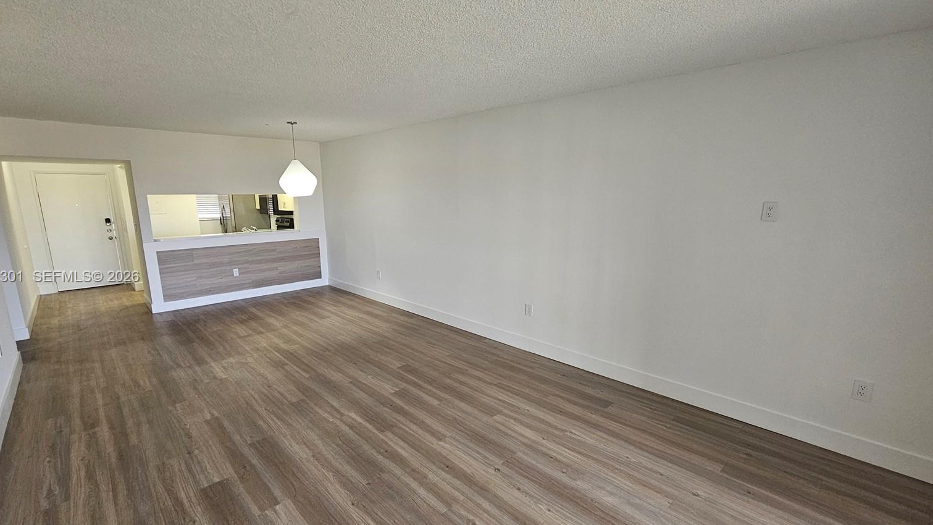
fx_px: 371
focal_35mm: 15
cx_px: 441
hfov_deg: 102.9
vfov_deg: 70.5
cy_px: 277
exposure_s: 1/60
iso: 250
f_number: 2.2
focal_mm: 2.2
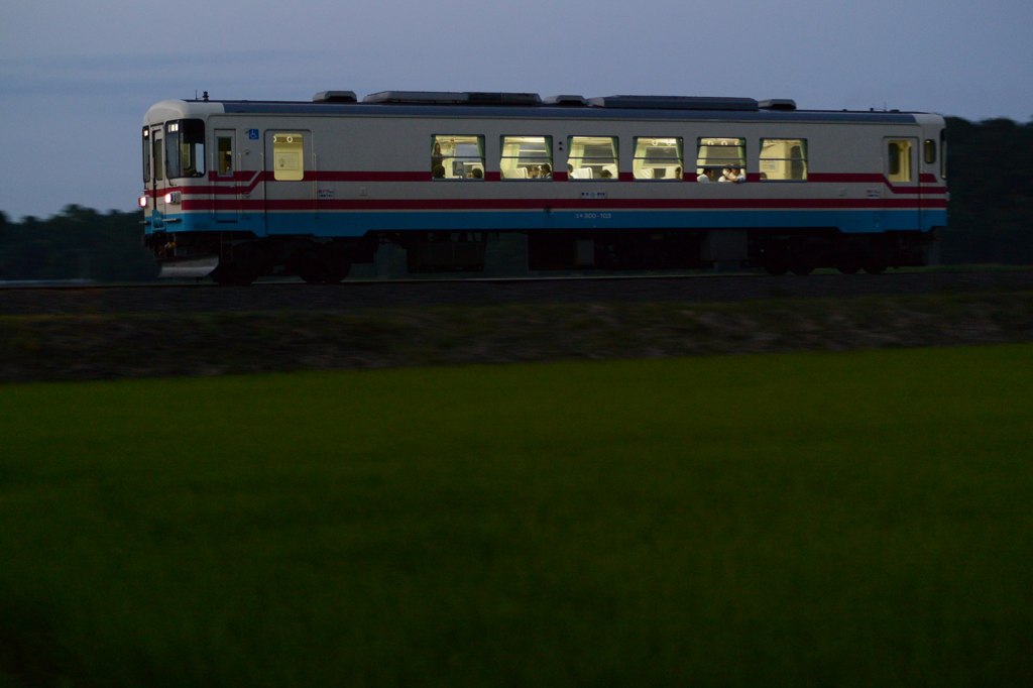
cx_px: 516
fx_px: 2467
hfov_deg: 23.7
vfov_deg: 15.9
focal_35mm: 86
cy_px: 344
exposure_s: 1/60
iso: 160
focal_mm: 32
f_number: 1.2
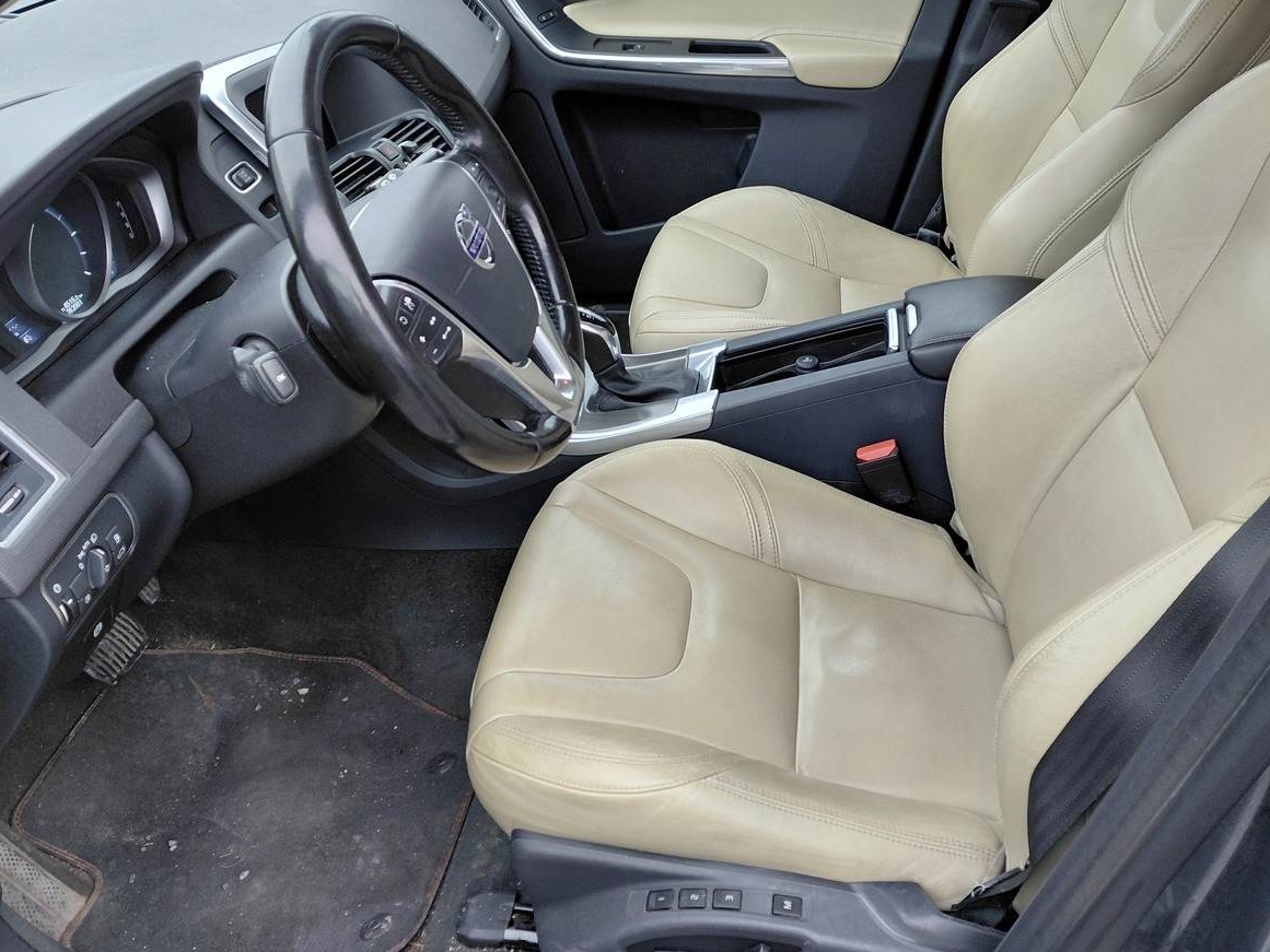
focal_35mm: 31
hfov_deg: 58.3
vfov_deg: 45.4
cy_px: 505
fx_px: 1137
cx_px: 662
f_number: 1.8
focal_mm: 4.69
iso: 160
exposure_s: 1/100
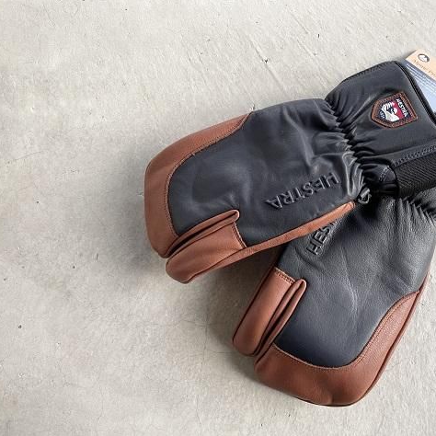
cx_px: 239
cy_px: 218
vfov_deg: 52.5
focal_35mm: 31
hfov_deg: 52.4
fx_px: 442
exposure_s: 1/121
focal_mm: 4.2
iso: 40
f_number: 1.6
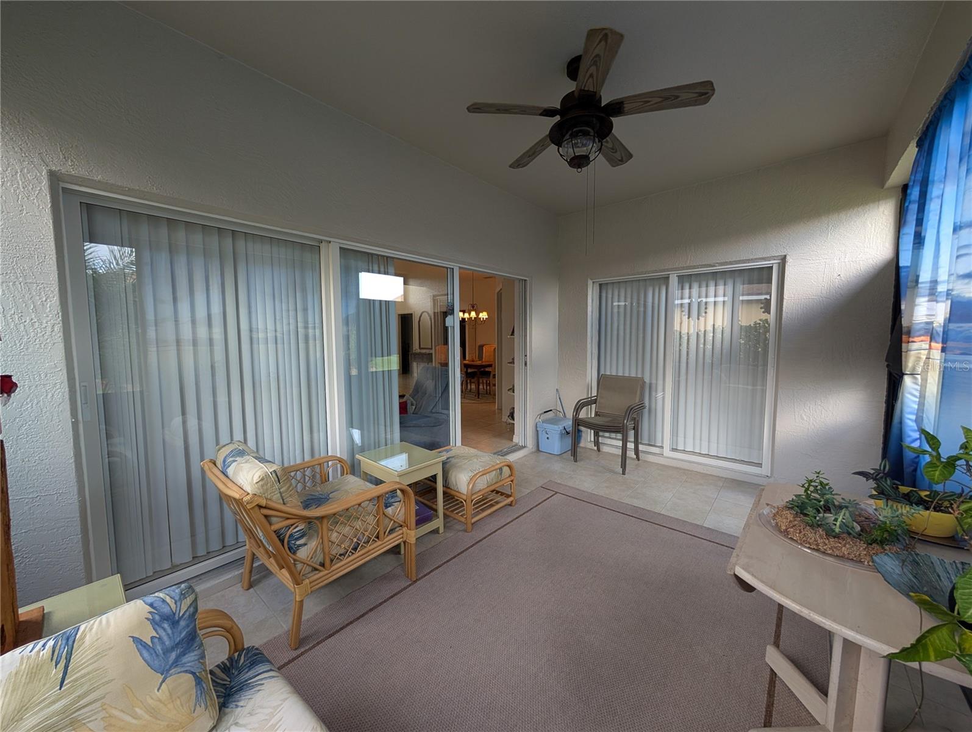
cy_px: 366
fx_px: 337
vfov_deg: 94.6
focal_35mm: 12
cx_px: 486
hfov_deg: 110.5
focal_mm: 2.02
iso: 77
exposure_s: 1/120
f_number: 1.7
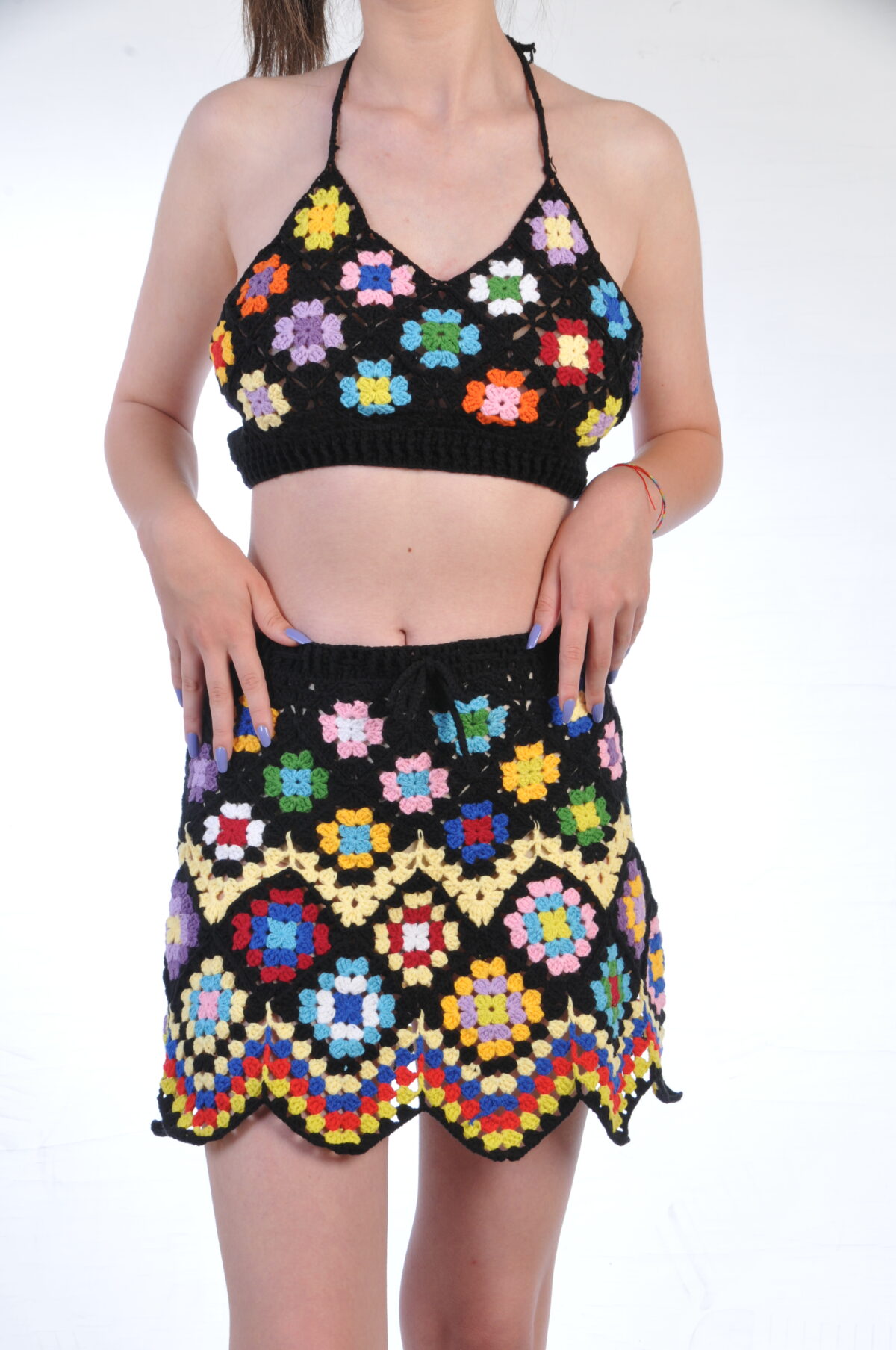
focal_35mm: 93
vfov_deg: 21.9
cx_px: 448
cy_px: 675
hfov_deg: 14.7
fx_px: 3481
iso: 200
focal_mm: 62
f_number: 14
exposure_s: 1/80
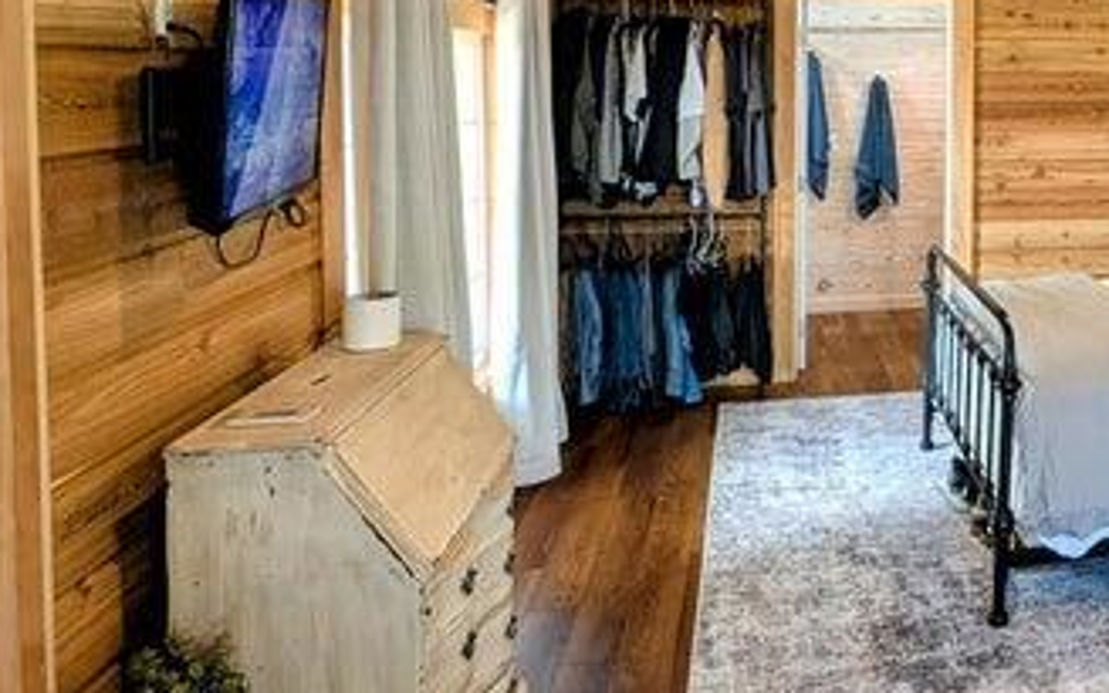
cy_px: 98
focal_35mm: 33
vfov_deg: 36.4
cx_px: 1068
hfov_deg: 49.3
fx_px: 997
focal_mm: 2.02
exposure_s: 1/40
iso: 63
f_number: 1.7
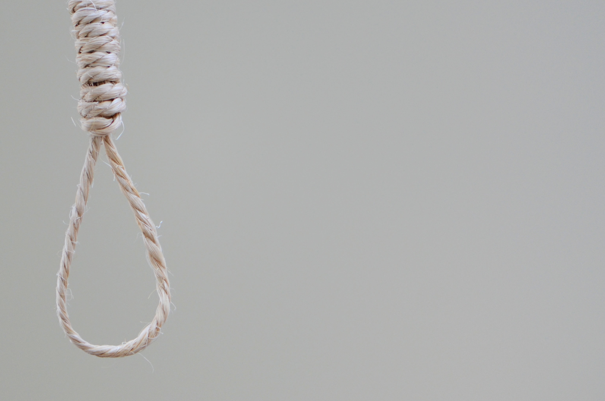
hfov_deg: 8.8
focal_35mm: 235
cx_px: 191
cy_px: 119
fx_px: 3937
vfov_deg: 5.8
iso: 400
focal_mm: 105
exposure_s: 1/80
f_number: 3
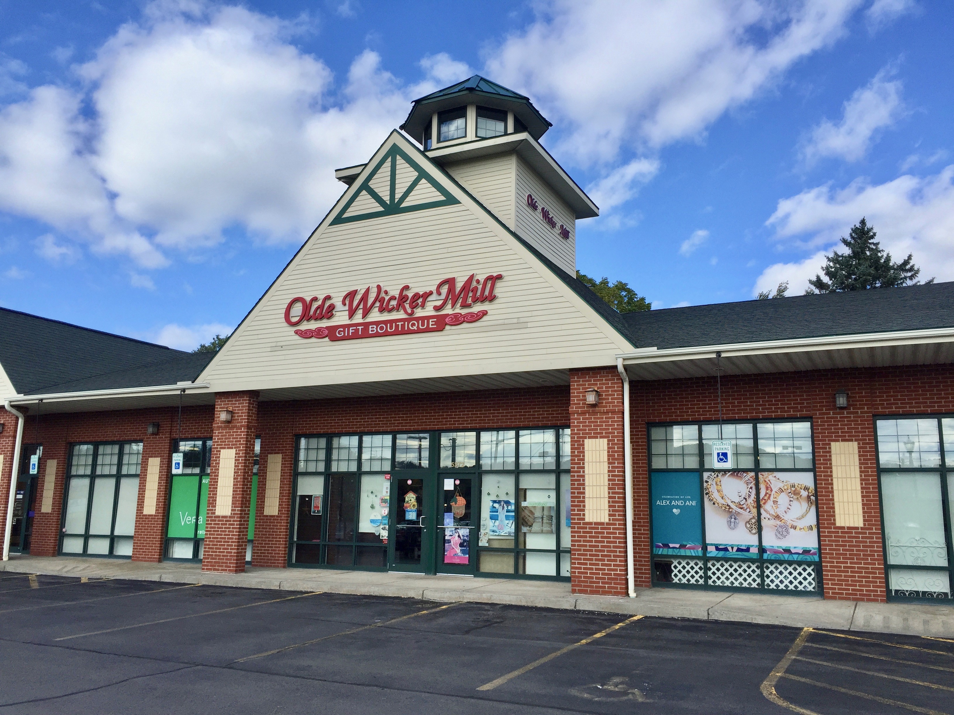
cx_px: 477
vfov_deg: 48.2
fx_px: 799
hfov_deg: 61.7
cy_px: 358
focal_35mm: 29
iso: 32
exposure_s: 1/1647
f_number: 2.2
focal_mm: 4.15
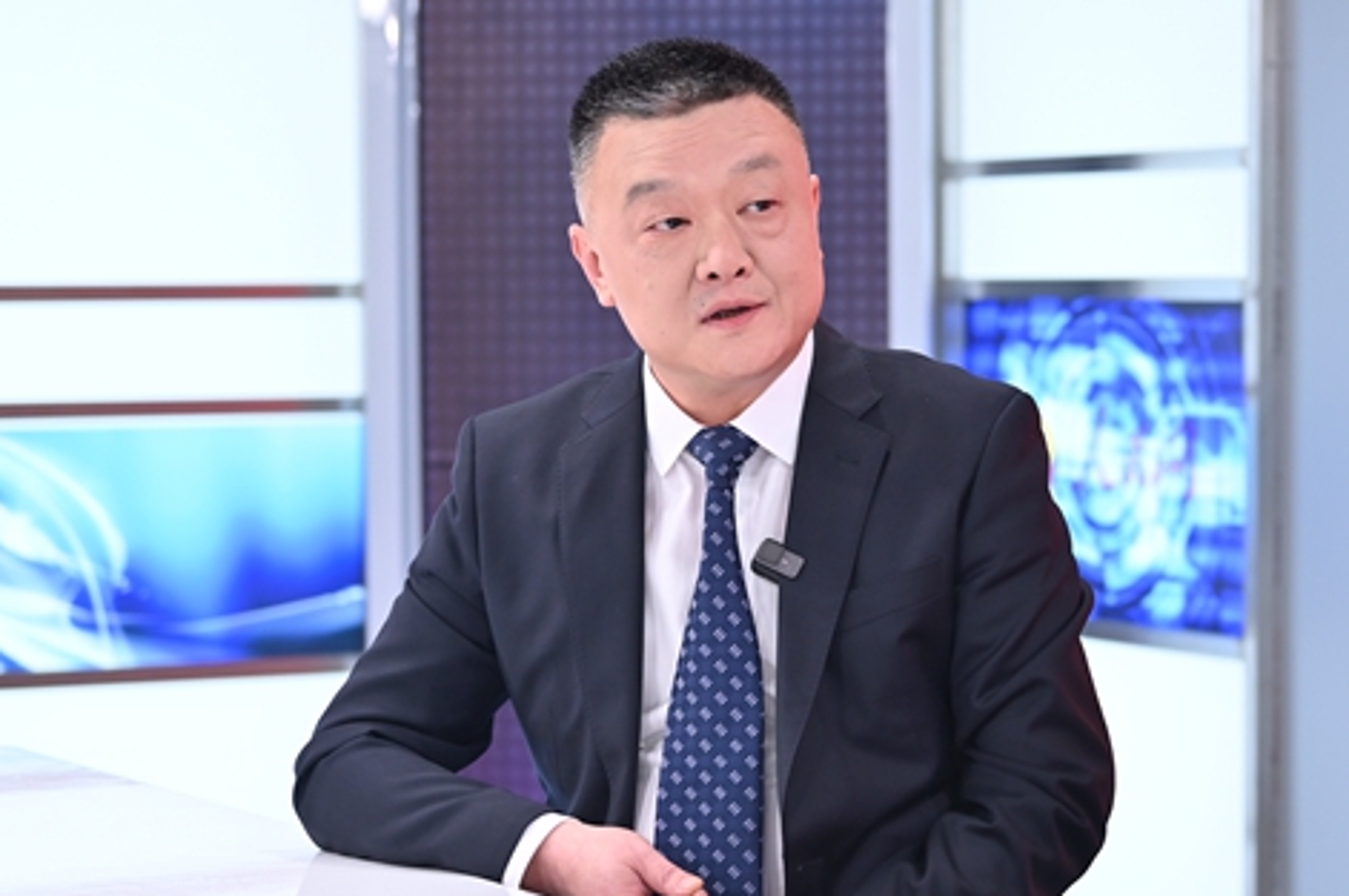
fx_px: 4454
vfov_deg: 11.5
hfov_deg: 17.1
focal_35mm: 119
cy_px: 541
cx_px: 1094
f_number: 2.8
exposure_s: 1/160
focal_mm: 70
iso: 500
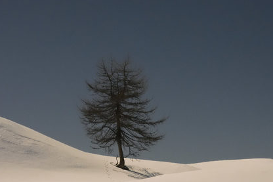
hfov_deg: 11.9
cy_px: 120
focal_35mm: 173
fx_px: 1311
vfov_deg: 7.9
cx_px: 136
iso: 6400
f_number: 22
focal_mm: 80
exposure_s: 1/2500
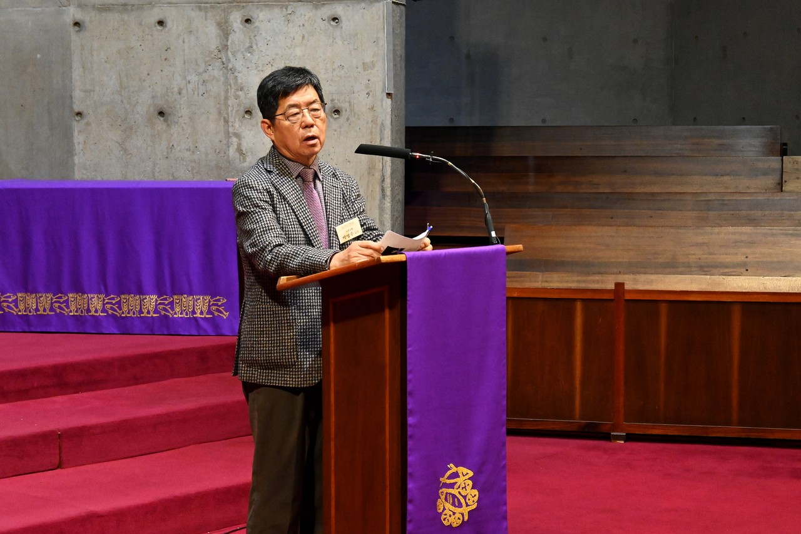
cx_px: 400
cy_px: 267
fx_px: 1668
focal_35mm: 75
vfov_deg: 18.2
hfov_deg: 27.0
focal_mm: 50
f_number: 6.3
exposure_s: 1/80
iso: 6400
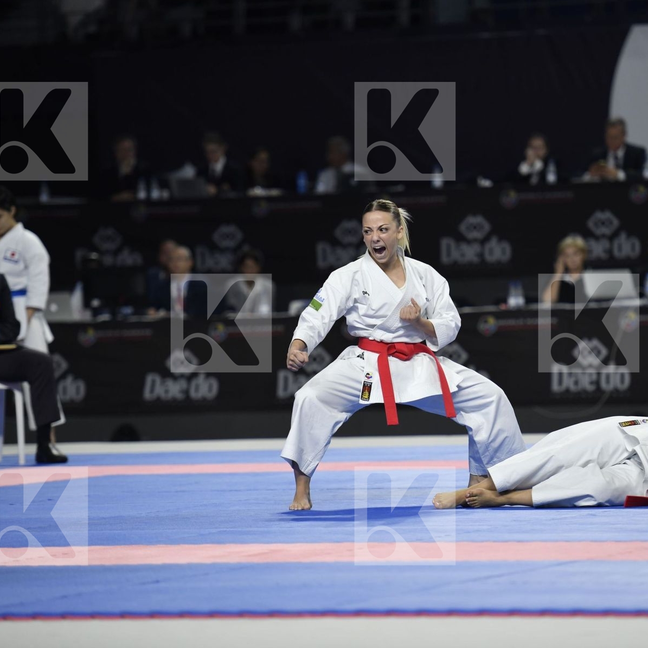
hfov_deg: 7.8
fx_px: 4744
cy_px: 323
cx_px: 405
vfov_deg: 7.8
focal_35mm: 224
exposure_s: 1/800
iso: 800
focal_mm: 175
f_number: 2.8
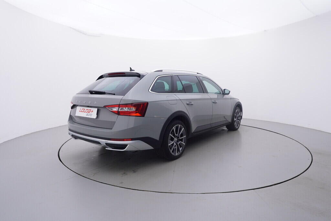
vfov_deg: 56.2
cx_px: 166
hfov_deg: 77.3
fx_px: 207
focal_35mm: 22
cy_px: 110
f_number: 5
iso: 200
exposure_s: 1/80
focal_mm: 15
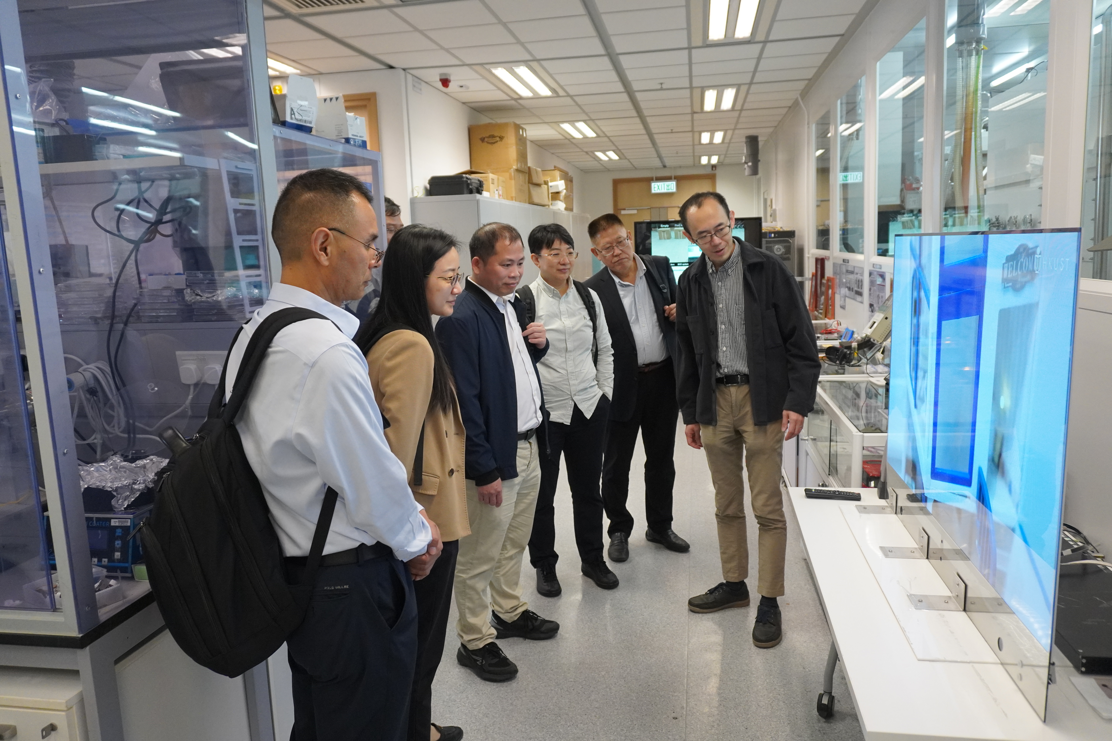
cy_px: 370
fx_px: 834
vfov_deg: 47.9
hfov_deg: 67.4
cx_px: 556
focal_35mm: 27
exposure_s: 1/160
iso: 2000
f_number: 4
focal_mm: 18
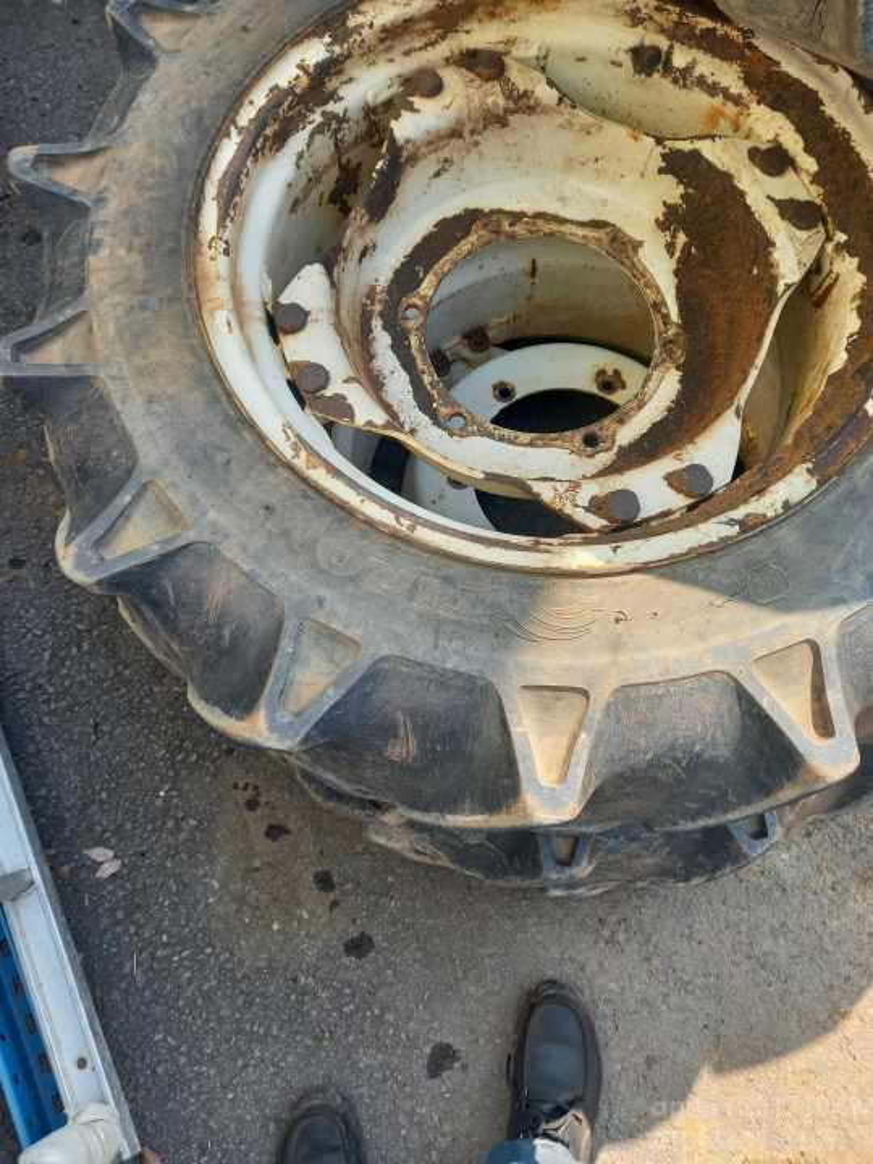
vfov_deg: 69.4
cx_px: 436
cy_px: 582
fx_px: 841
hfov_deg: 54.9
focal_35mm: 25
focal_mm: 4.6
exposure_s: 1/157
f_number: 2
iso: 25
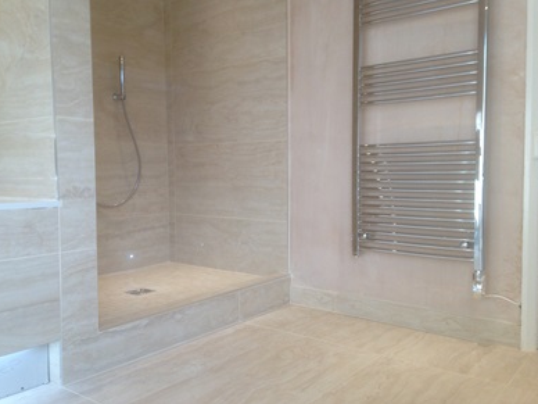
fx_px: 528
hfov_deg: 54.0
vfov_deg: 41.8
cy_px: 197
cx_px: 270
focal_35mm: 34
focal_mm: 4.12
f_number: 2.4
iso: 50
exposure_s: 1/40
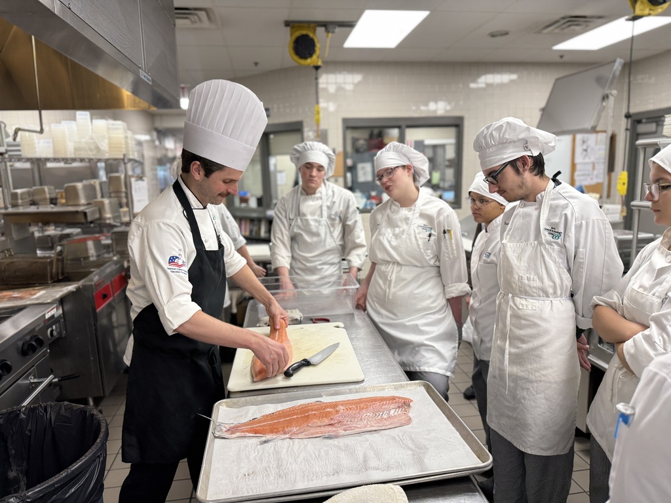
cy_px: 252
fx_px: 465
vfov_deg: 56.8
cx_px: 336
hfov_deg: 71.6
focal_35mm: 24
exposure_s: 1/120
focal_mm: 6.76
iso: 160
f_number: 1.78
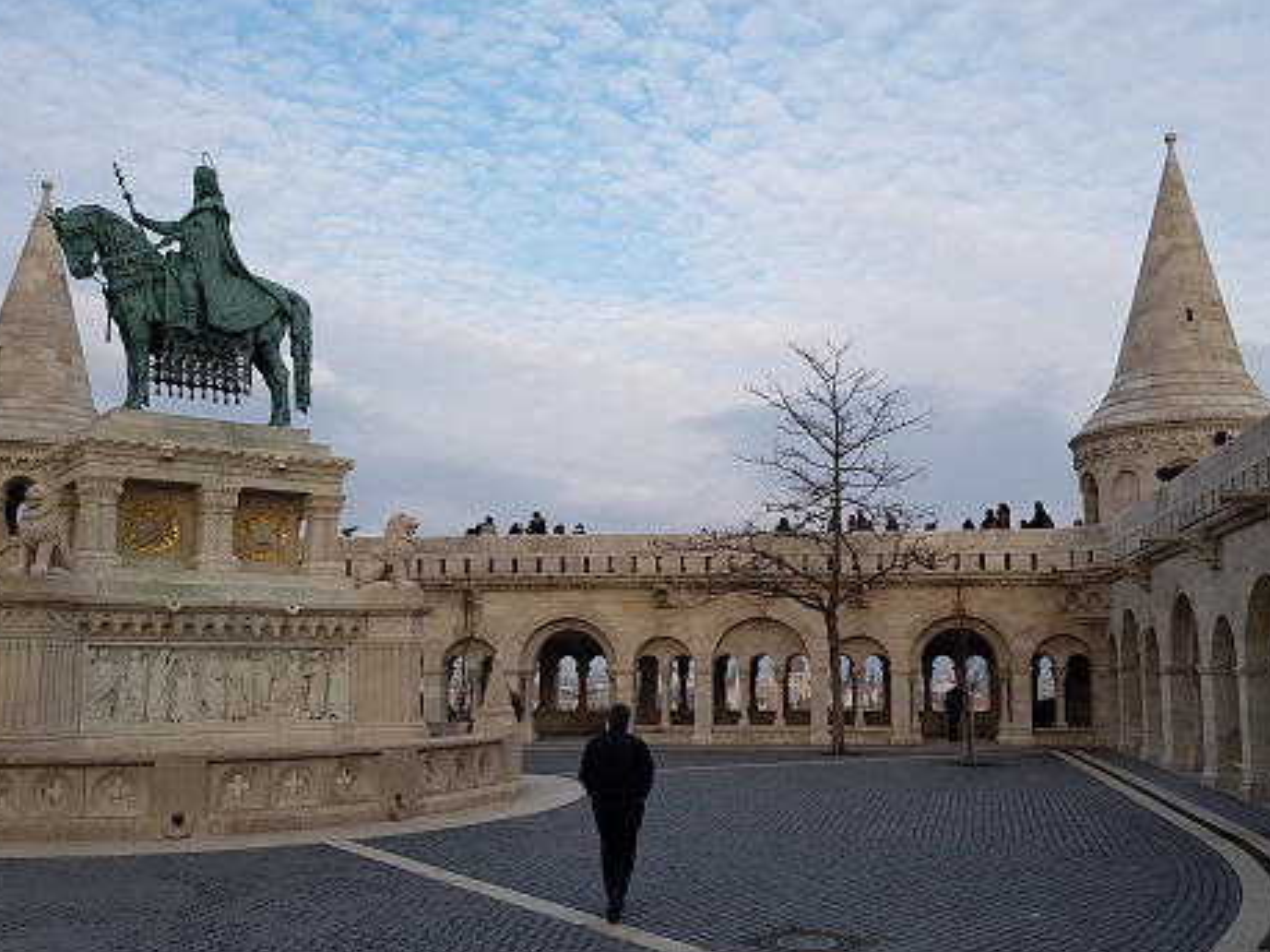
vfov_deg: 41.7
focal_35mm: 34
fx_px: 1247
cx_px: 700
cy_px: 526
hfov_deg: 53.9
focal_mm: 4.2
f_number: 1.7
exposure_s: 1/838
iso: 40
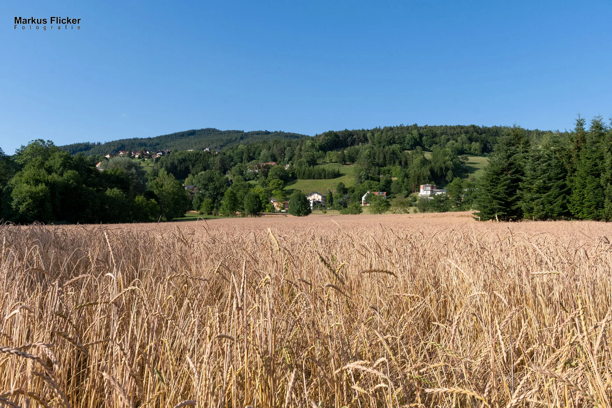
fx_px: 510
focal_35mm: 30
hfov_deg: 61.9
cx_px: 306
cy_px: 204
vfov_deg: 43.6
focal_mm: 20
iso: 200
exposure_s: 1/320
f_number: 11
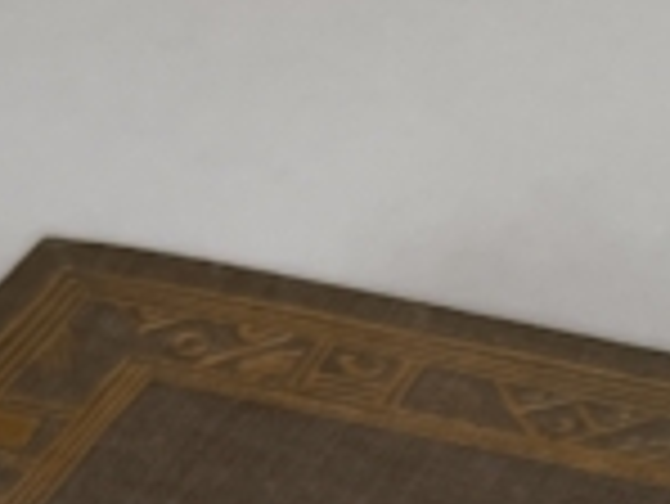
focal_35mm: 179
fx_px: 3467
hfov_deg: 10.9
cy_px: 1534
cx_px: 688
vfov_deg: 7.3
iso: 50
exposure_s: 1/121
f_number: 1.6
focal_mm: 4.2
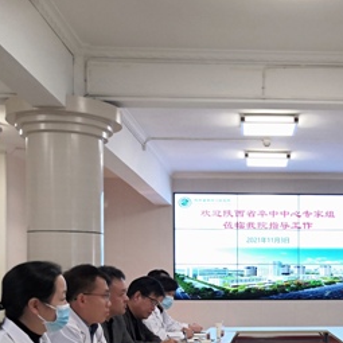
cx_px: 297
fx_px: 673
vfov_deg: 27.8
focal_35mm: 60
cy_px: 293
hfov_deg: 27.7
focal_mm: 3.95
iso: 160
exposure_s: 1/50
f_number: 1.8
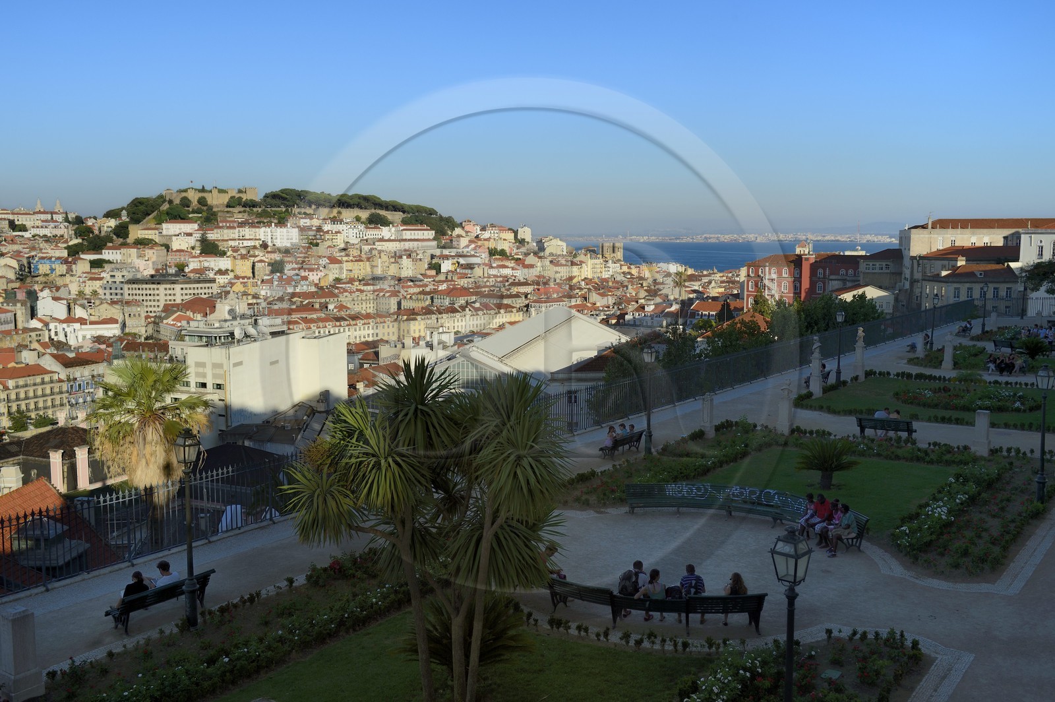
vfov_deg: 41.0
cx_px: 528
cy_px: 351
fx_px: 937
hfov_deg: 58.8
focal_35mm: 32
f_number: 10
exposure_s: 1/250
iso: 100
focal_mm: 32
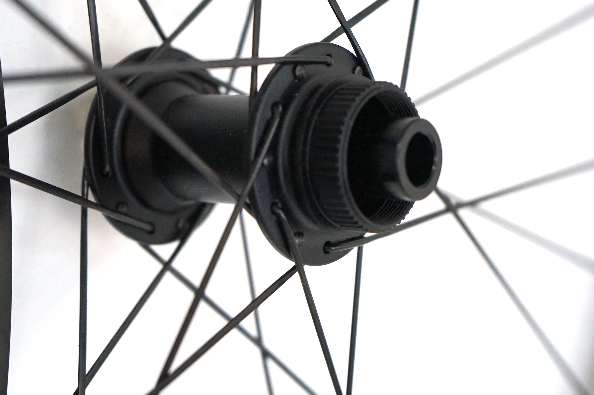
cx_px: 297
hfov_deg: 30.1
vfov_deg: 20.3
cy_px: 185
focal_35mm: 67
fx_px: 1104
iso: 2500
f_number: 5
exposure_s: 1/160
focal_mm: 55
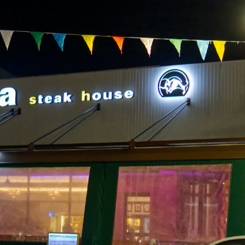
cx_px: -6
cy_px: 162
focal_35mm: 94
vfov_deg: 18.4
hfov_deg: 18.0
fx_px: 753
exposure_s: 1/160
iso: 1600
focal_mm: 30
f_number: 2
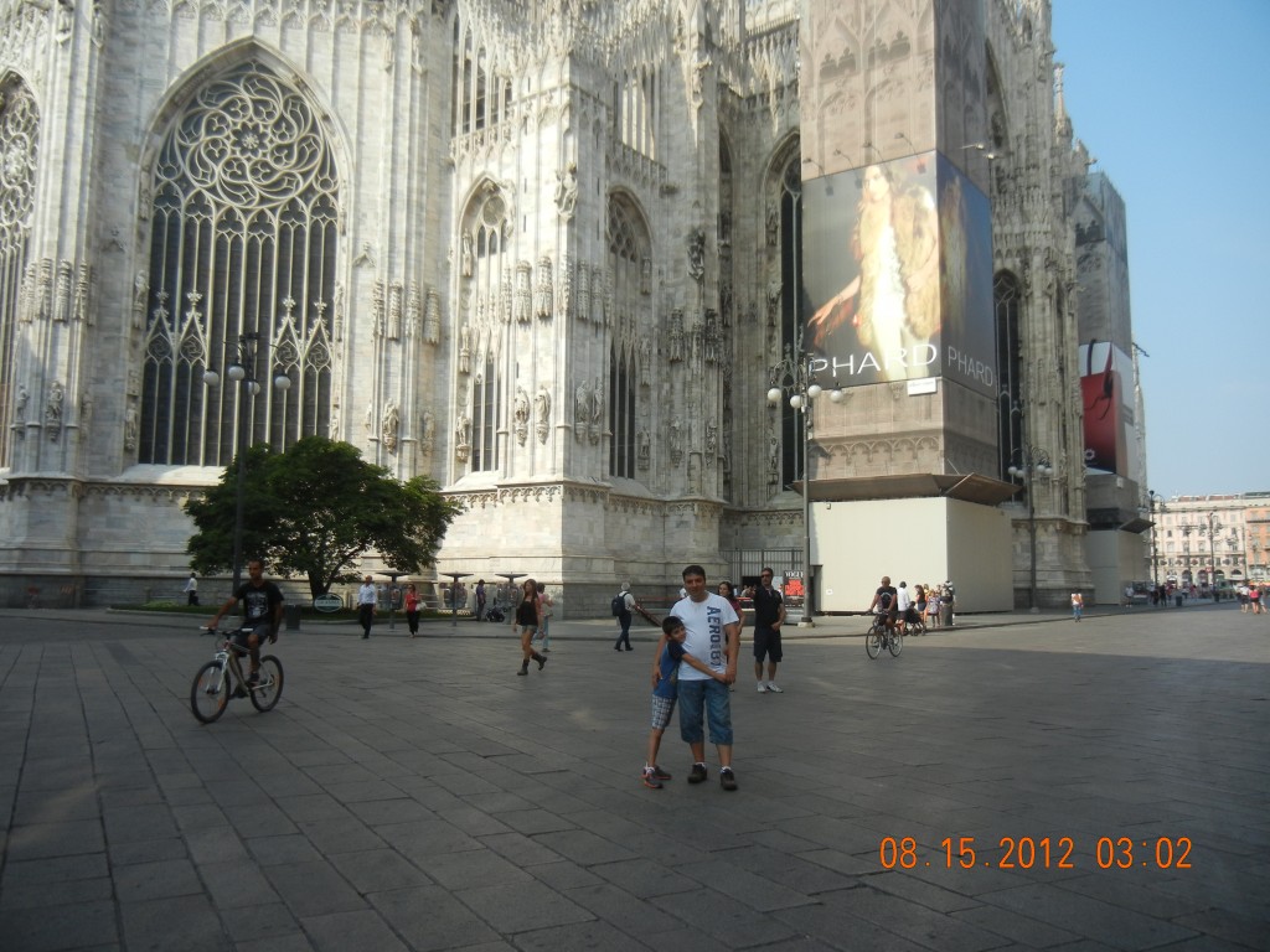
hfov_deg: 60.0
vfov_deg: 46.8
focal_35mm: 30
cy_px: 476
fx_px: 1101
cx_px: 635
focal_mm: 5.4
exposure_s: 1/300
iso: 160
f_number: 7
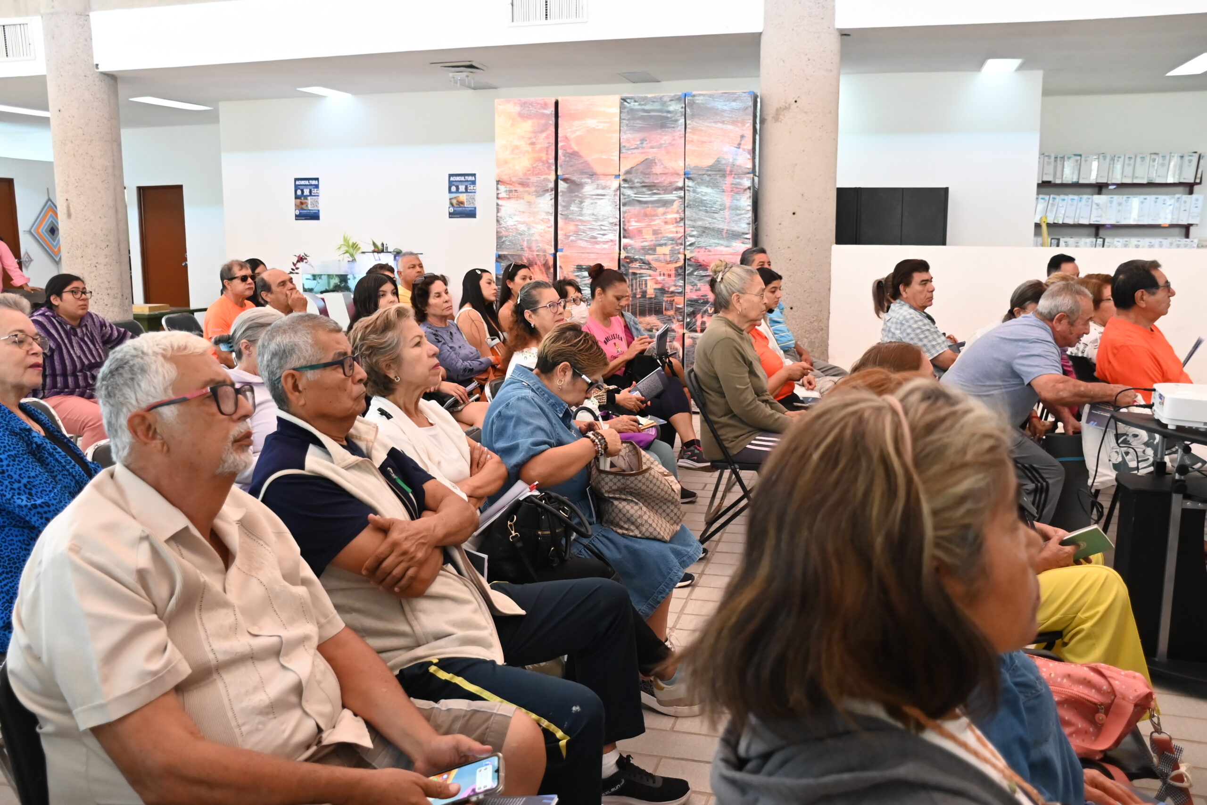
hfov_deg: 61.9
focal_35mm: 30
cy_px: 402
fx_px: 1006
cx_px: 604
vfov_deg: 43.6
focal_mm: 20
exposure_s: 1/125
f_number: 3.5
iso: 2500
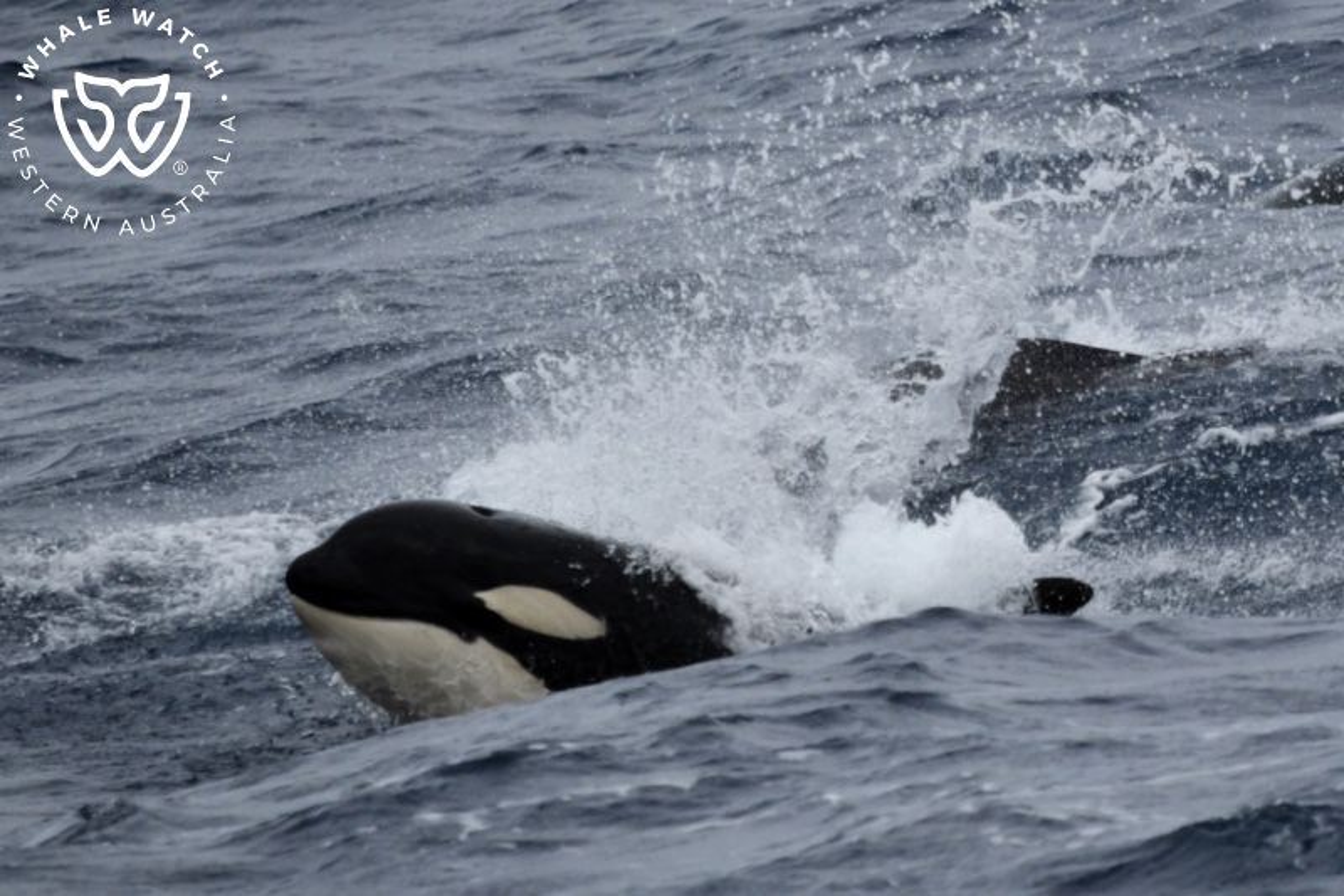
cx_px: 672
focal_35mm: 600
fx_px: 22394
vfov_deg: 2.3
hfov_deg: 3.4
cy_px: 448
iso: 1000
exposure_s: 1/8000
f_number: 6.3
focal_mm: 600
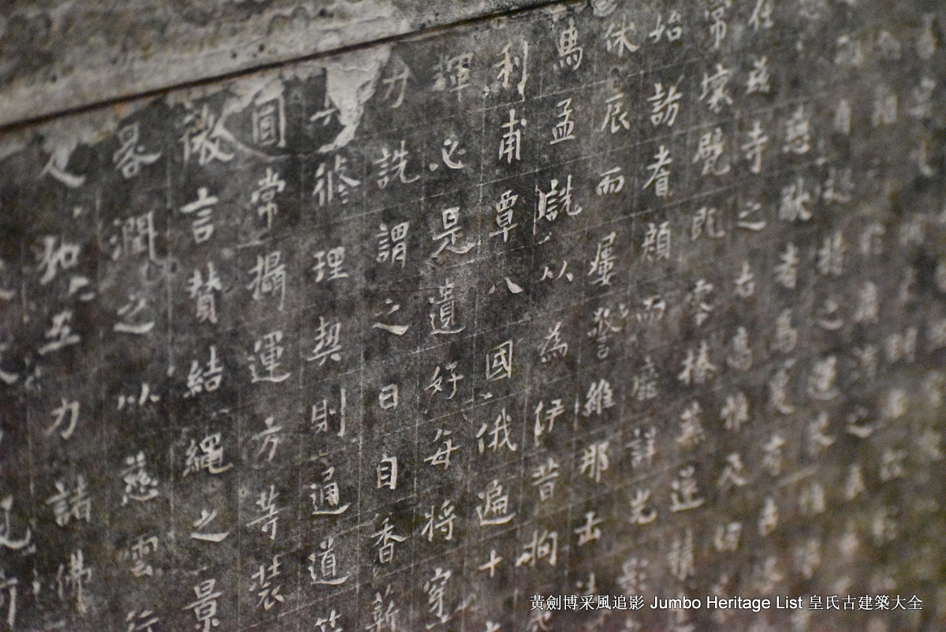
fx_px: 2760
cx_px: 473
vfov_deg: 13.1
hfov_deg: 19.4
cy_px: 316
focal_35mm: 105
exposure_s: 1/50
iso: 25600
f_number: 4.5
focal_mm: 70
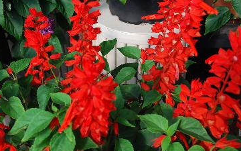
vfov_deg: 25.3
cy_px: 79
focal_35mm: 51
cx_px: 125
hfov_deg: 39.6
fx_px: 335
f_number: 8
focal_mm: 30
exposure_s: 1/60
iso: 200
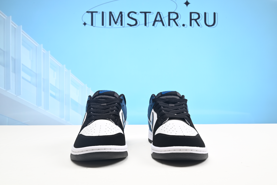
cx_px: 138
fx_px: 269
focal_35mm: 35
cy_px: 92
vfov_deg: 37.9
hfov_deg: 54.4
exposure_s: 1/1.6
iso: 100
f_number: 16
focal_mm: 35
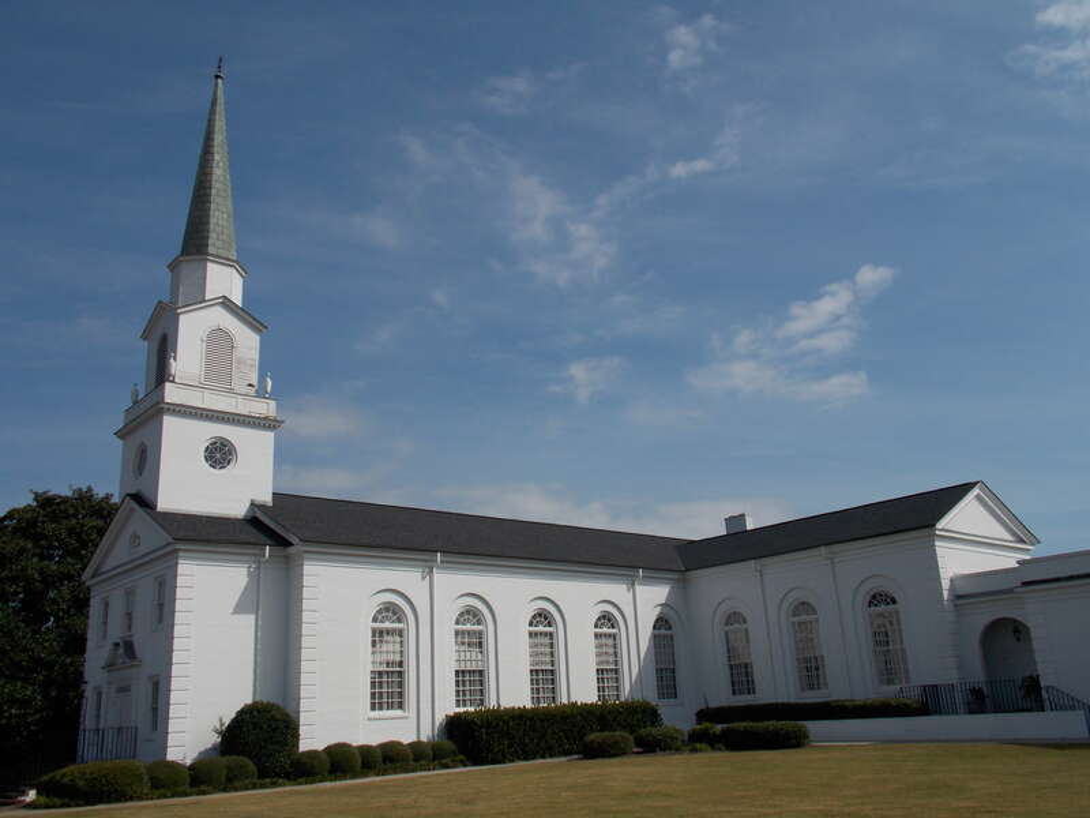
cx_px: 545
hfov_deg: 60.0
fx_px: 945
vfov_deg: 46.8
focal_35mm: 30
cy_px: 409
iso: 80
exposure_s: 1/250
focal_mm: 5.3
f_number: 10.6
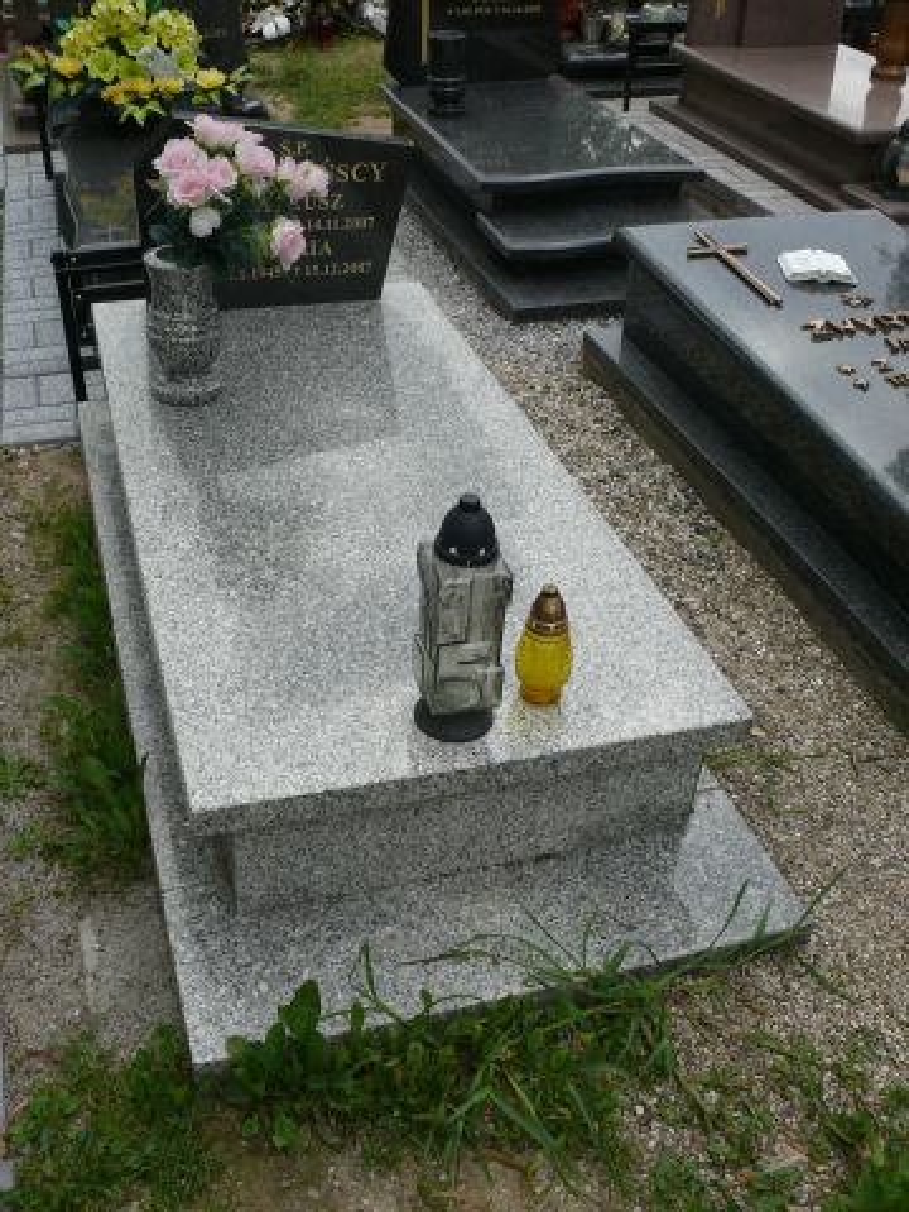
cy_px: 606
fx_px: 1225
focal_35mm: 35
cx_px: 454
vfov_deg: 52.6
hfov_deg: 40.7
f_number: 5
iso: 100
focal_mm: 7.4
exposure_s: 1/250
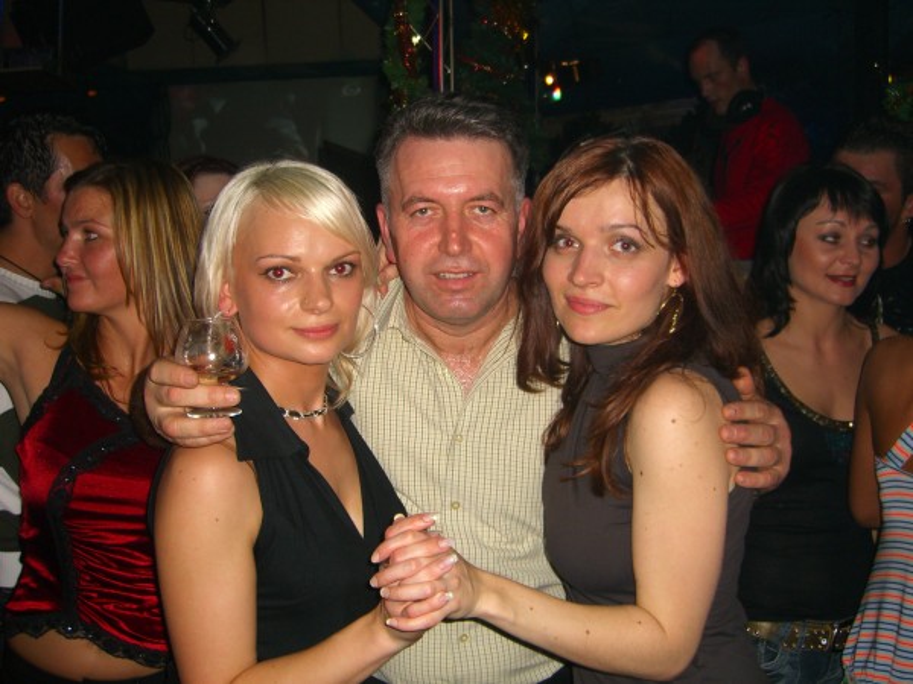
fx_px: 1002
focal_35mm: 38
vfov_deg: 37.7
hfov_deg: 49.0
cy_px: 342
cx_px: 456
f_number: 2.8
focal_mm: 7.9
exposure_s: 1/60
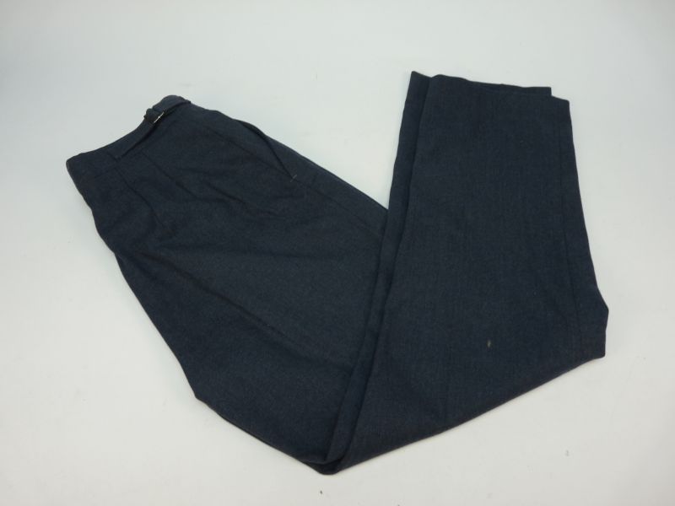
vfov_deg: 51.4
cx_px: 338
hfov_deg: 65.3
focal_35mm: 27
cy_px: 253
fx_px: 526
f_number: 2.8
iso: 100
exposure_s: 1/50
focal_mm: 4.8
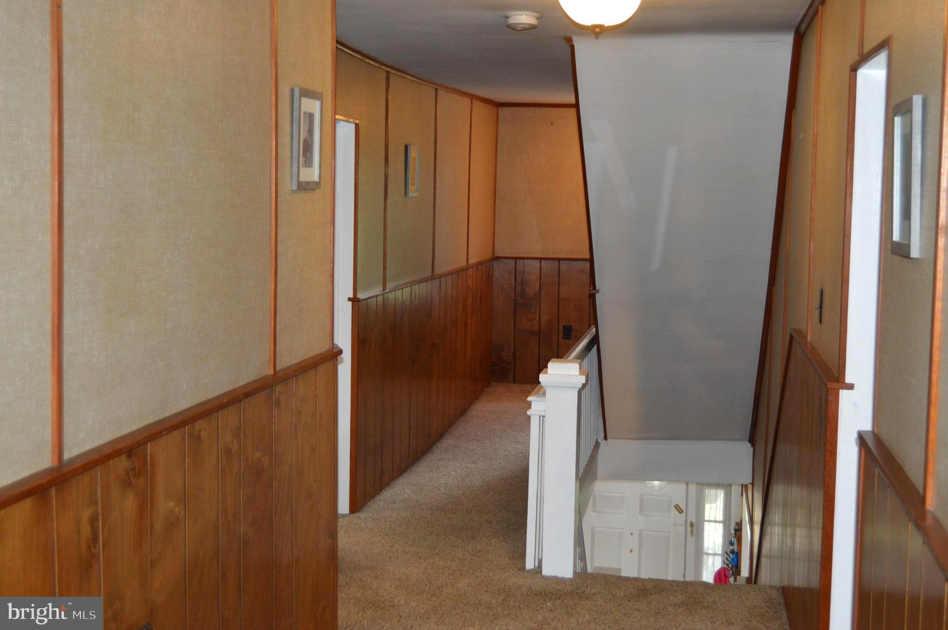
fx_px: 1263
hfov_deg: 41.2
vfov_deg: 28.0
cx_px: 474
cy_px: 315
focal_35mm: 48
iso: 1000
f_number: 4.5
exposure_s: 1/60
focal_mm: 32
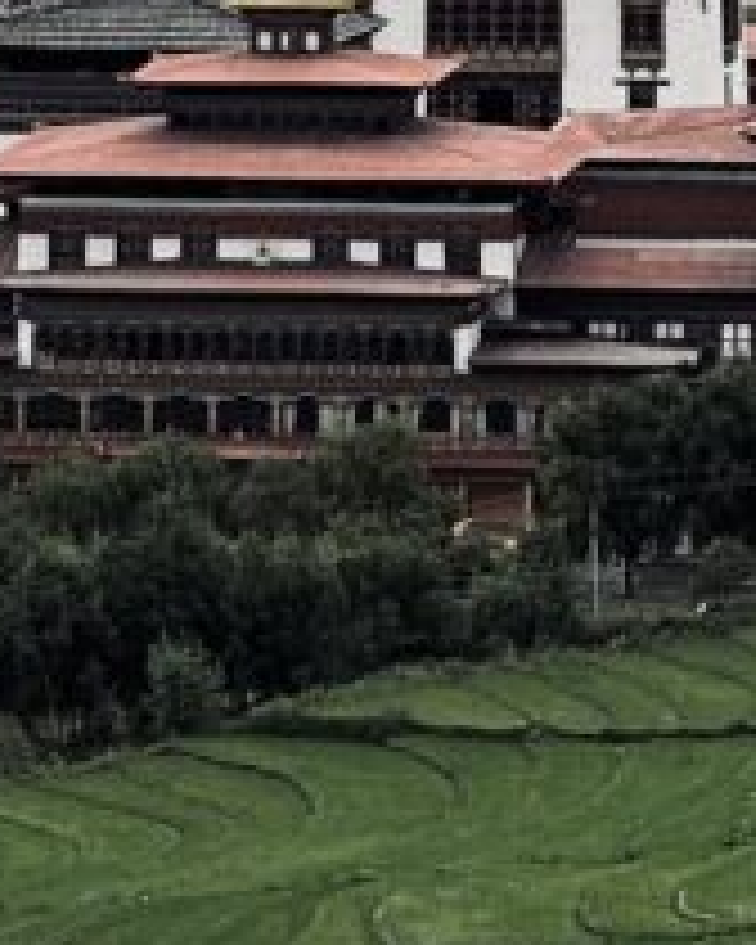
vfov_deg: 3.4
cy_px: -261
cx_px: 328
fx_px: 15998
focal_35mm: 572
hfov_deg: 2.7
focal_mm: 15.66
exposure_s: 1/464
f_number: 2.8
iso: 50
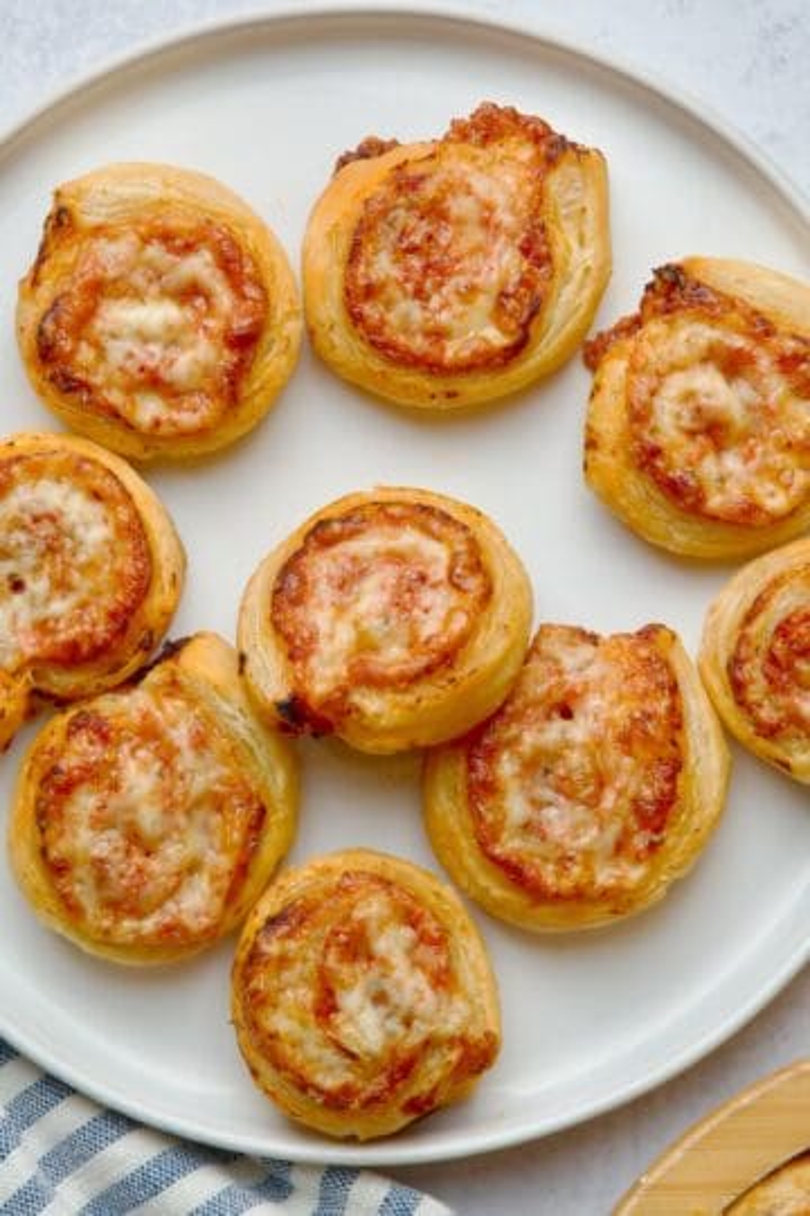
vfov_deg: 23.9
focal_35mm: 85
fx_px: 2869
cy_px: 608
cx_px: 405
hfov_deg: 16.1
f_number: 10
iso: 800
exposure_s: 1/125
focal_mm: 85
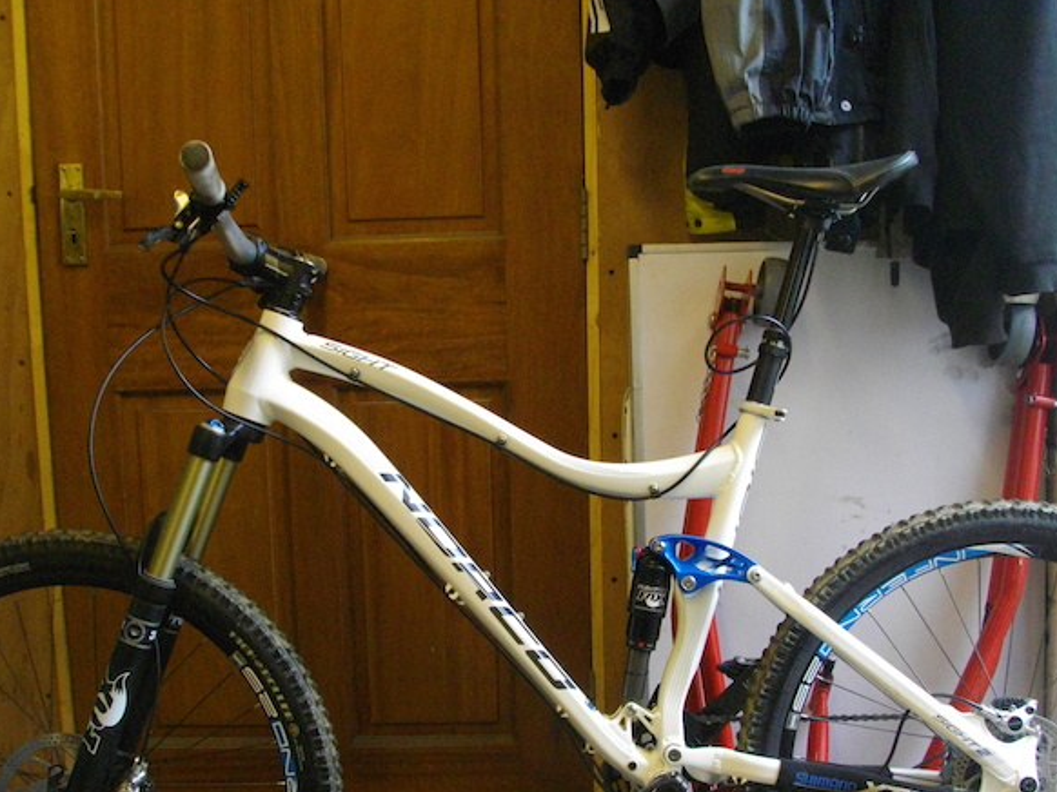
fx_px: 1343
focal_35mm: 44
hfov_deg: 43.0
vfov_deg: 32.6
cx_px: 516
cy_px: 525
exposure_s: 1/50
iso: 354
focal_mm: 5.7
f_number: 2.9
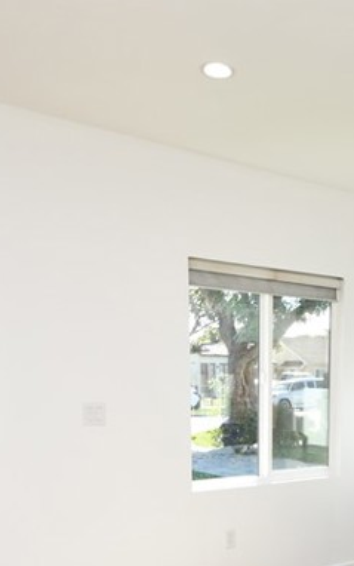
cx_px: 341
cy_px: 494
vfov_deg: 44.5
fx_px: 632
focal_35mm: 41
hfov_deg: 29.5
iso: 180
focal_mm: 10
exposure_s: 1/125
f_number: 5.6
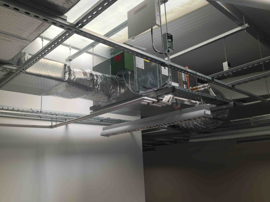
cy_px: 101
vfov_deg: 42.9
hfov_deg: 55.4
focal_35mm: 33
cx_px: 135
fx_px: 257
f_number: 2.4
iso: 50
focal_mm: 4.13
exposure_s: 1/231
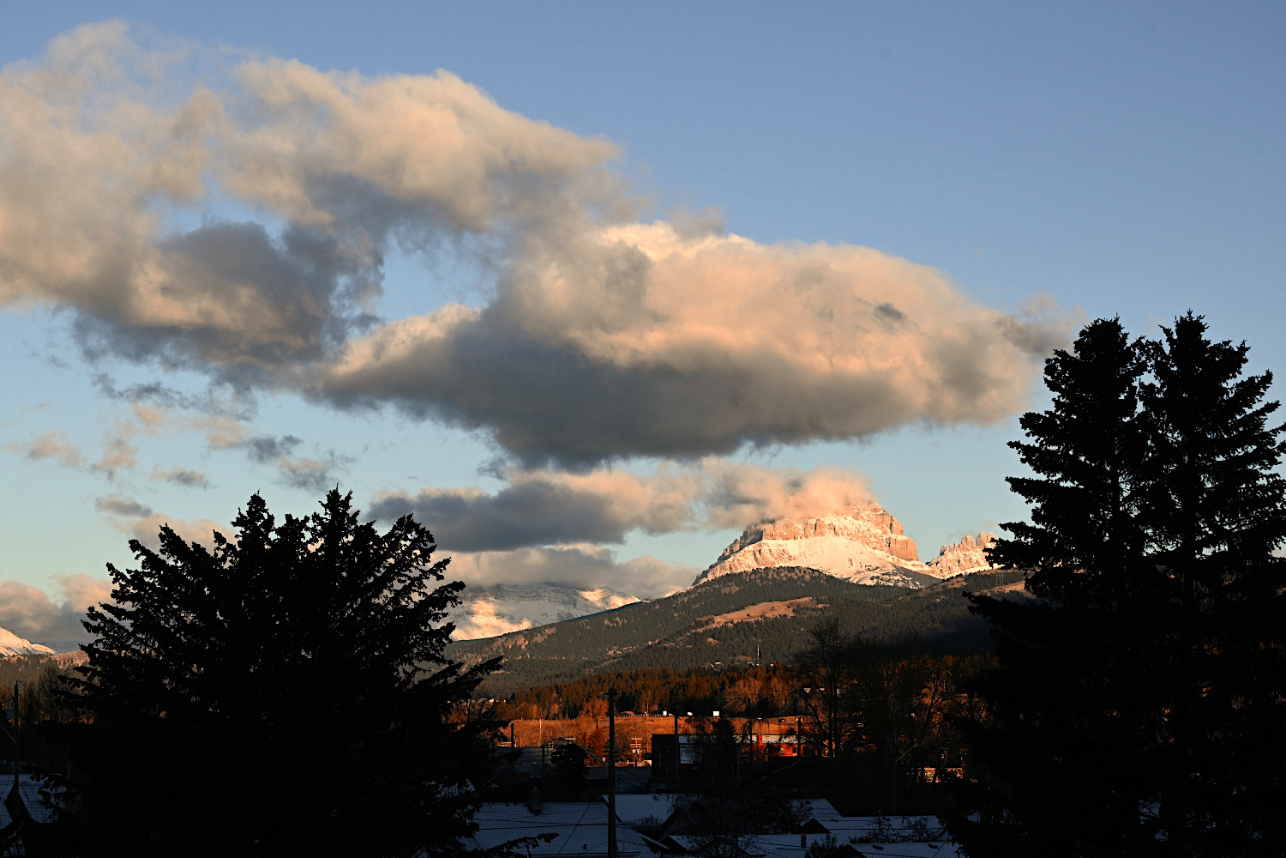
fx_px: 2572
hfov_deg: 28.1
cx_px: 643
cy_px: 429
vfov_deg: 18.9
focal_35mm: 72
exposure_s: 1/250
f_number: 11
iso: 400
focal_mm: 48
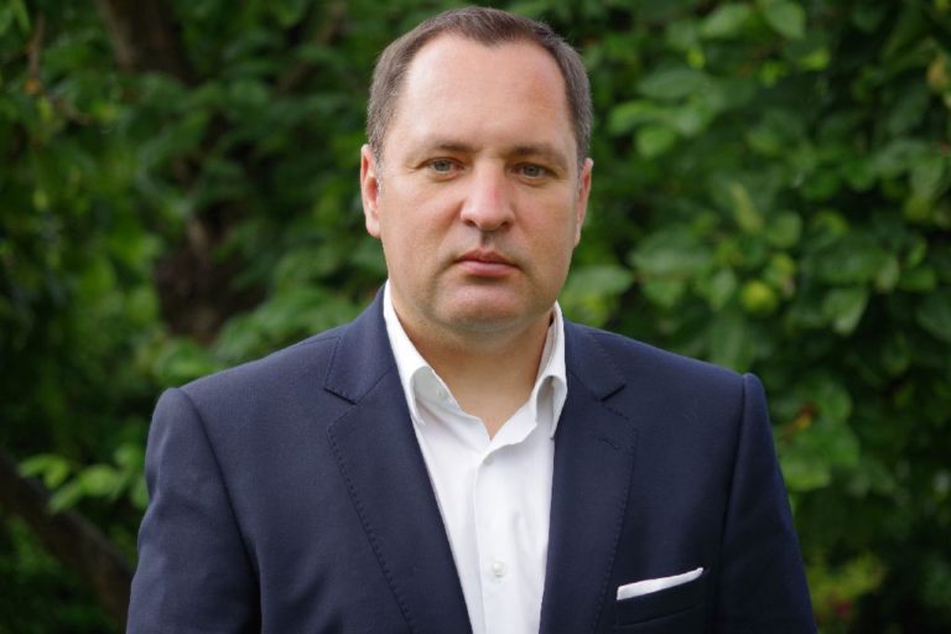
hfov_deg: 11.0
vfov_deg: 7.3
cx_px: 476
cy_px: 317
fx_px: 4940
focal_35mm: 187
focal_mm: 125
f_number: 4.5
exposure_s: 1/200
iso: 200
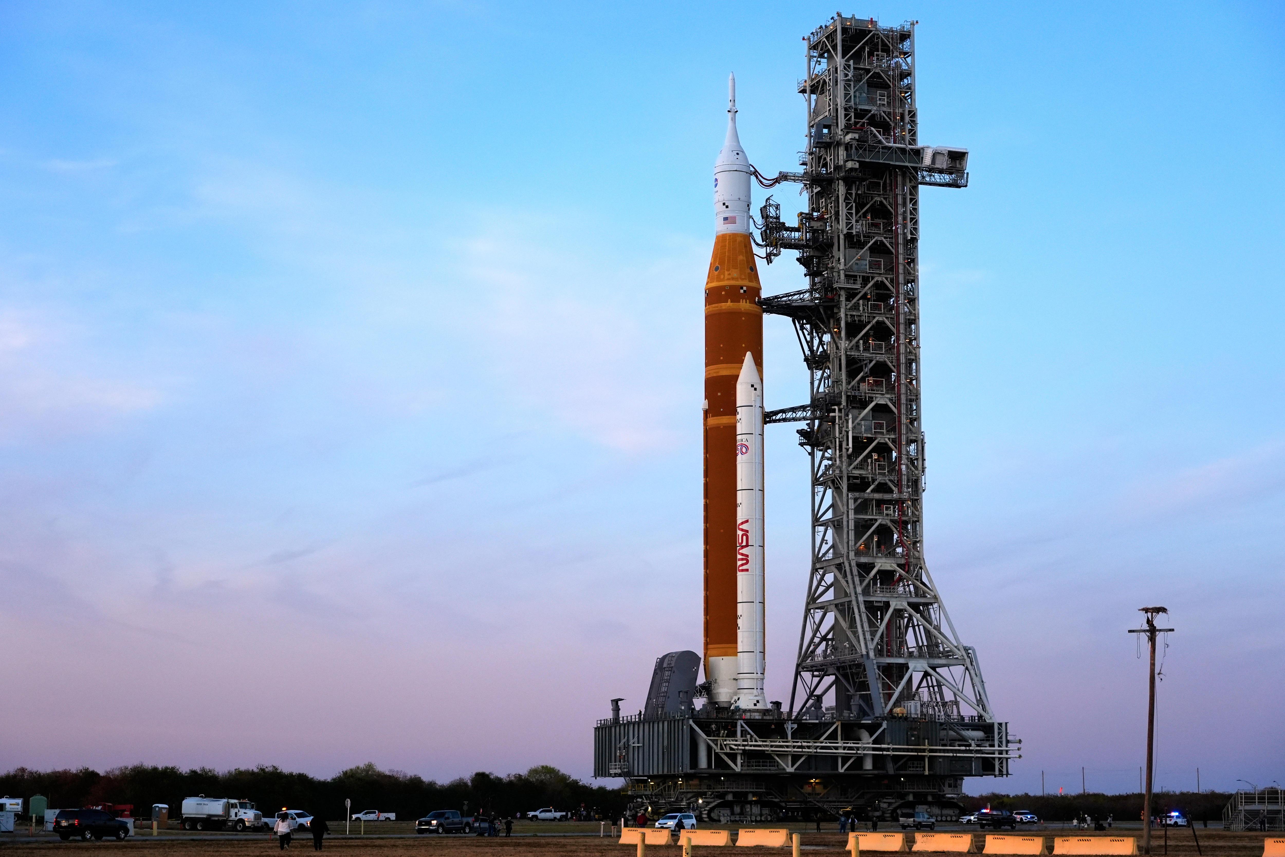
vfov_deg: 20.9
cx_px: 642
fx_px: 2320
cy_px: 428
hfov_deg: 31.0
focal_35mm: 65
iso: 1250
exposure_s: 1/1600
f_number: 4
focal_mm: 65
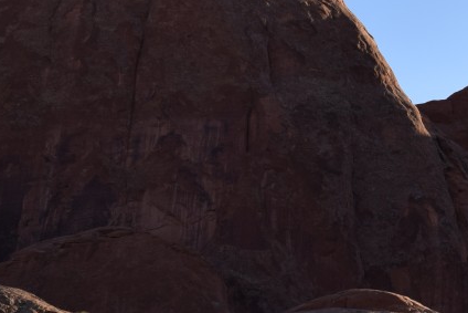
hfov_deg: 18.7
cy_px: -91
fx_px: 1365
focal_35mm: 105
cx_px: 519
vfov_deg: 12.6
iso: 200
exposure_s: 1/320
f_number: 8
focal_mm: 22
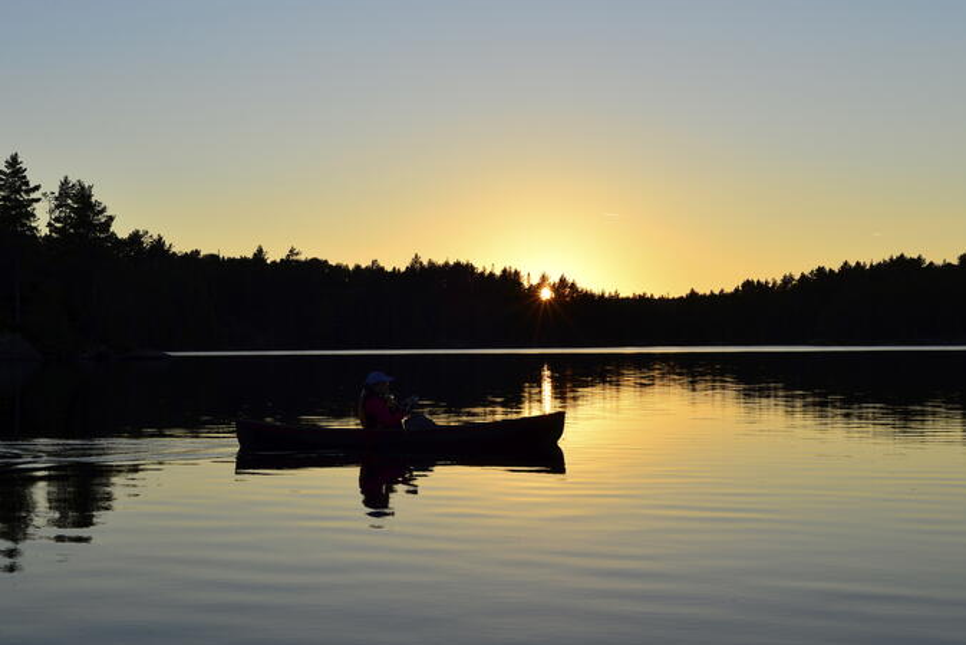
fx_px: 1476
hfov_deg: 36.2
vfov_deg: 24.6
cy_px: 292
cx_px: 461
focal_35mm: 55
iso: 200
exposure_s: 1/320
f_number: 10
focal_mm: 50
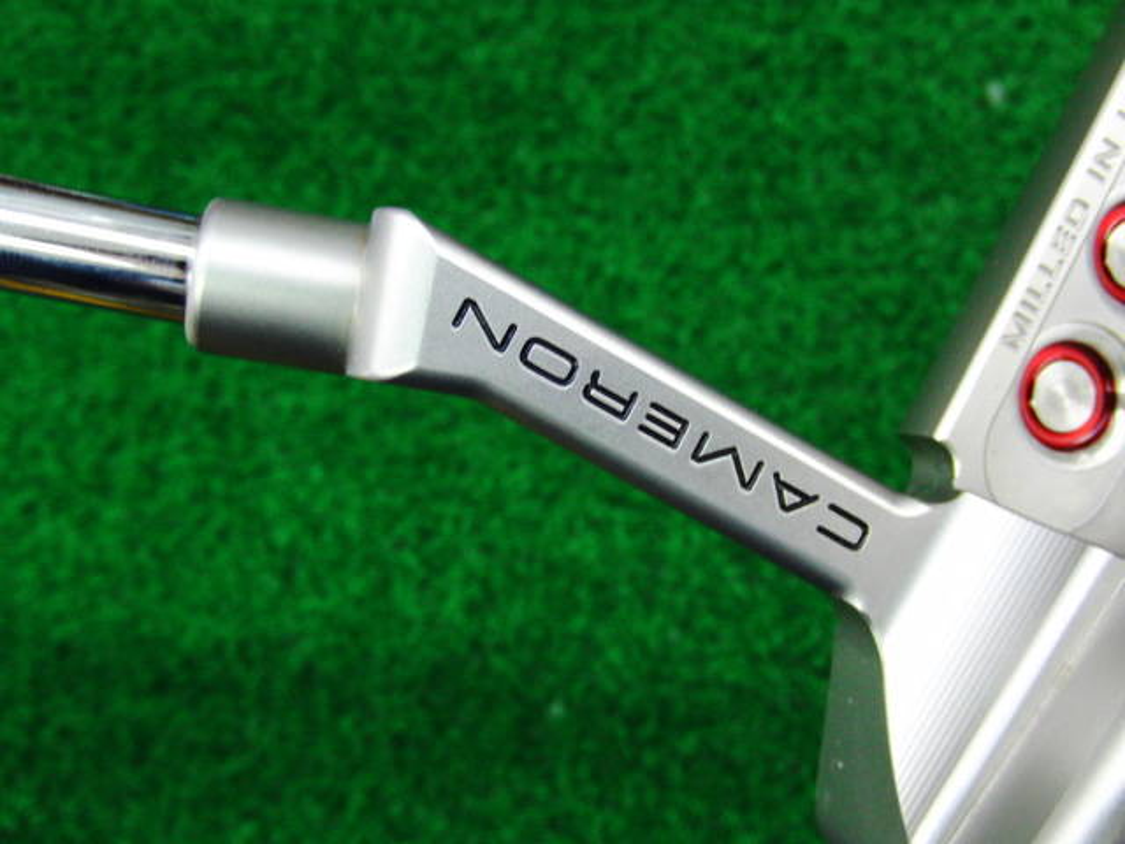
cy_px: 422
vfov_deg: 38.7
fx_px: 1202
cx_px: 562
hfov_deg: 50.1
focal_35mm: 37
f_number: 3.6
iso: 400
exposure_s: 1/50
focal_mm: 6.42
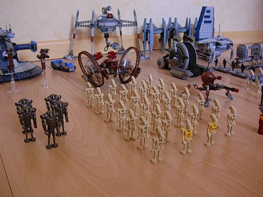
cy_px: 98
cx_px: 132
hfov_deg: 50.1
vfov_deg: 38.7
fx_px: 281
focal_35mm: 37
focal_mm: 5.6
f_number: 2.7
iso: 70
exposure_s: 1/9.5
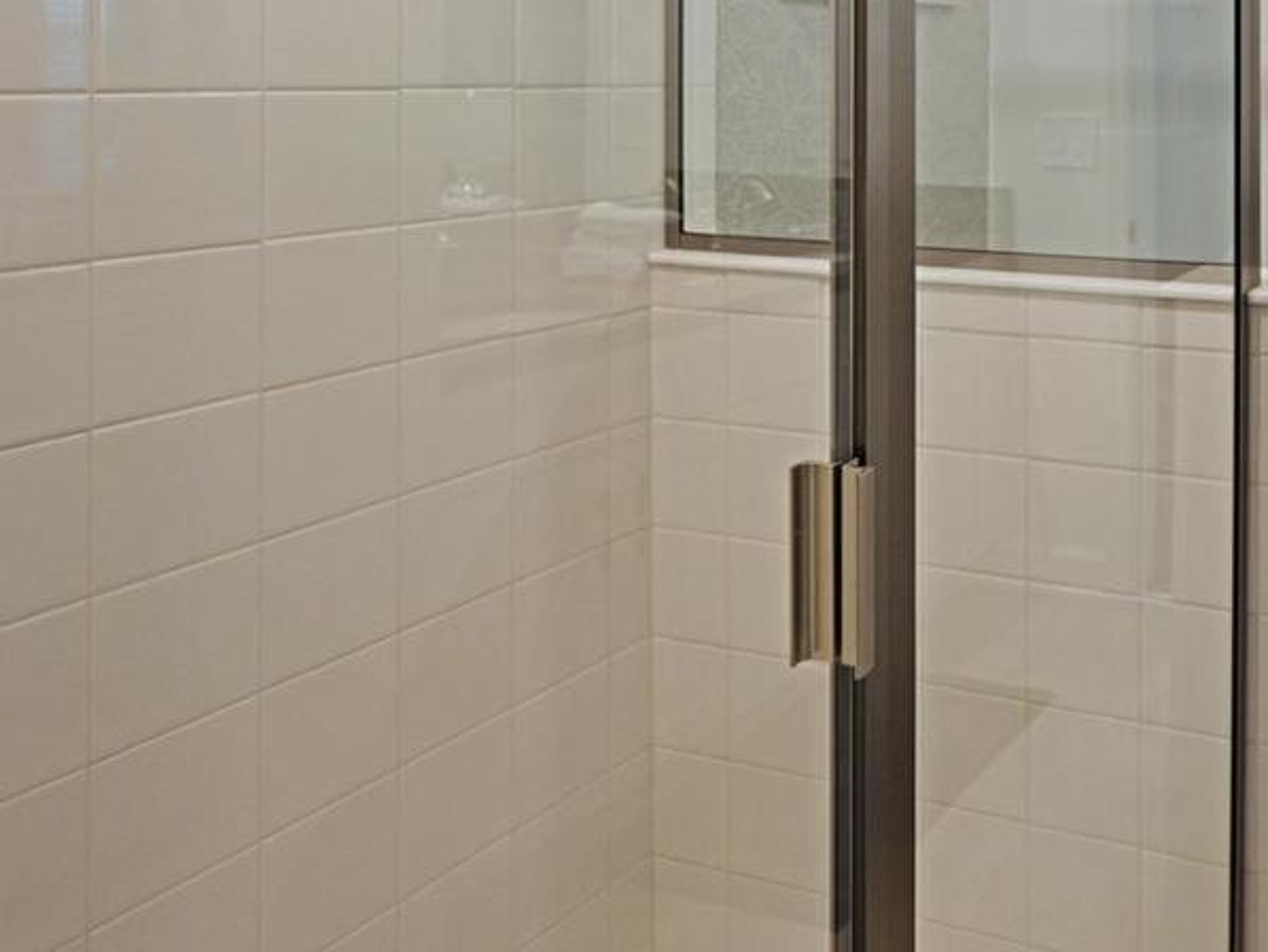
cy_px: 64
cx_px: 1255
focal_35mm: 36
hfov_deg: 44.1
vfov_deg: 36.7
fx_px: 1319
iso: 400
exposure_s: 1/160
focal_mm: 14
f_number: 2.8
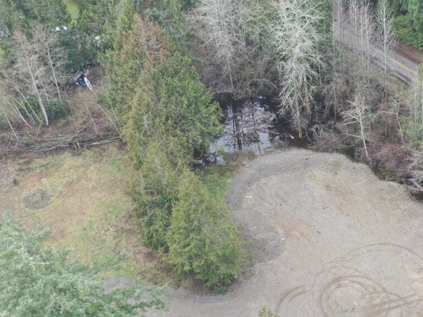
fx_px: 733
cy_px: 187
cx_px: 348
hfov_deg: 31.2
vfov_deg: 24.4
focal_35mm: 60
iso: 100
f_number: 3.5
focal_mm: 10.26
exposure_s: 1/60
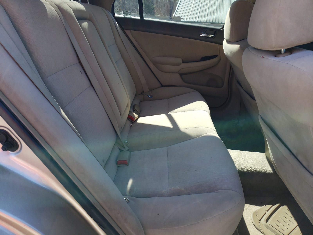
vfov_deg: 53.1
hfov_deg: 67.3
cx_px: 156
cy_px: 118
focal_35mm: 26
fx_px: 235
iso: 50
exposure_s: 1/370
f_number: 1.5
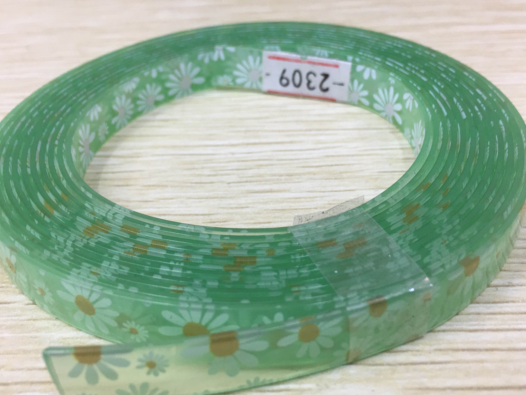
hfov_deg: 53.9
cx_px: 253
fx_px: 517
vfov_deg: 41.8
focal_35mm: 34
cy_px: 202
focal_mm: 4.15
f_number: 2.2
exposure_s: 1/17
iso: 32
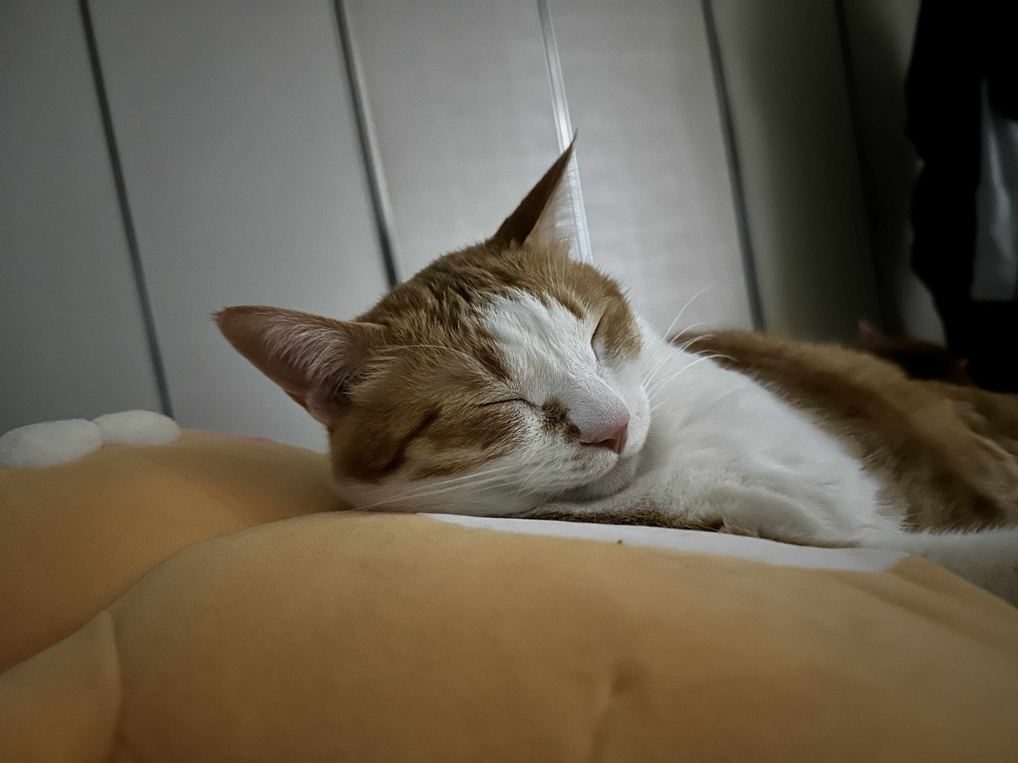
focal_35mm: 24
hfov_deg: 71.6
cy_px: 382
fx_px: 706
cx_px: 509
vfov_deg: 56.8
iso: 3200
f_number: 1.78
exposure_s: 1/9
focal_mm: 6.86
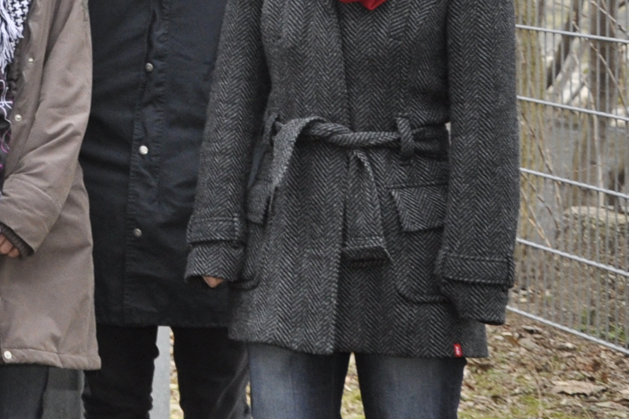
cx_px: -596
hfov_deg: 11.4
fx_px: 2865
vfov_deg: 8.3
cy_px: -102
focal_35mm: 164
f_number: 6.3
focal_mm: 28
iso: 400
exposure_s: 1/160
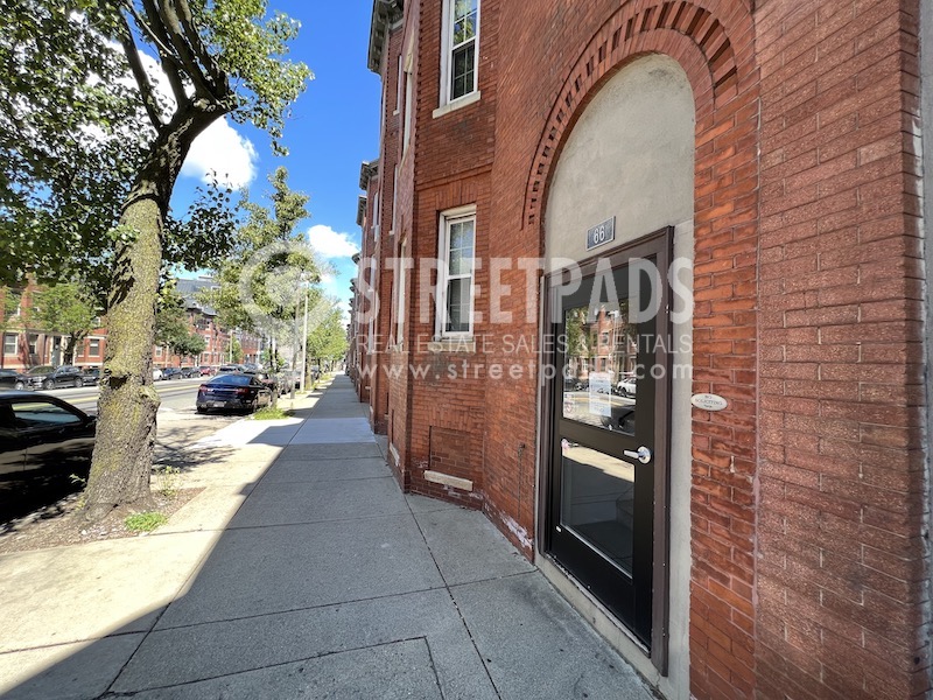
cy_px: 350
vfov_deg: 89.9
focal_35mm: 13
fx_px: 350
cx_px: 466
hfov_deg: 106.2
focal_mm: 1.57
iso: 32
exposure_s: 1/174
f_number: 1.8
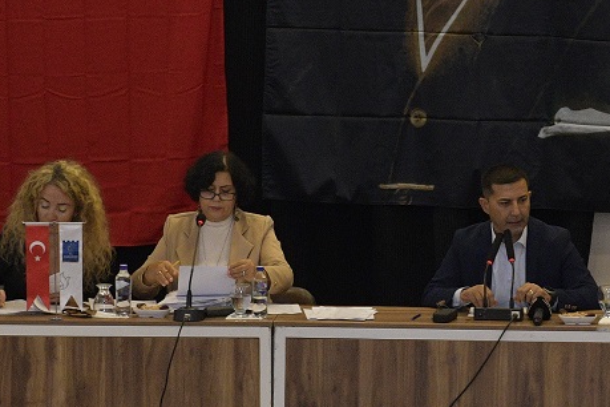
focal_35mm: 364
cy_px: 161
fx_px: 6167
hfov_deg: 5.7
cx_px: 583
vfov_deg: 3.8
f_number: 8
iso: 1600
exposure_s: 1/60
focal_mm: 80
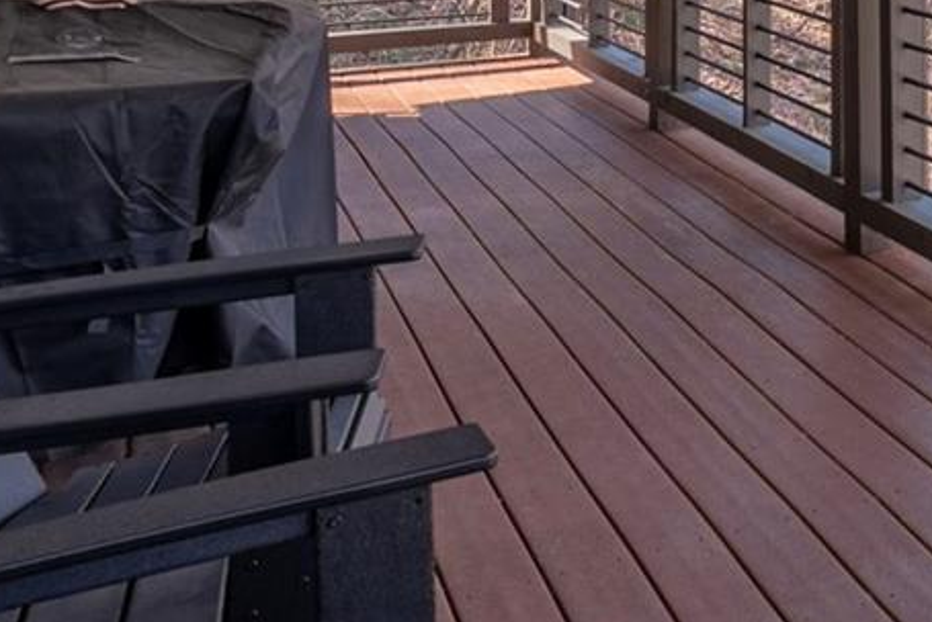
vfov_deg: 19.6
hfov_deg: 24.4
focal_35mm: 63
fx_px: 1632
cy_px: -221
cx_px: 1415
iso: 320
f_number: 7.1
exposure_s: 1/3200
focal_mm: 14
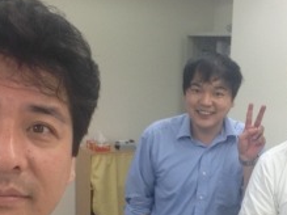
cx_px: 233
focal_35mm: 64
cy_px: 147
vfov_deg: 22.8
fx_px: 530
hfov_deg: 29.5
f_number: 2.4
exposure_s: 1/40
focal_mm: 2.18
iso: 32
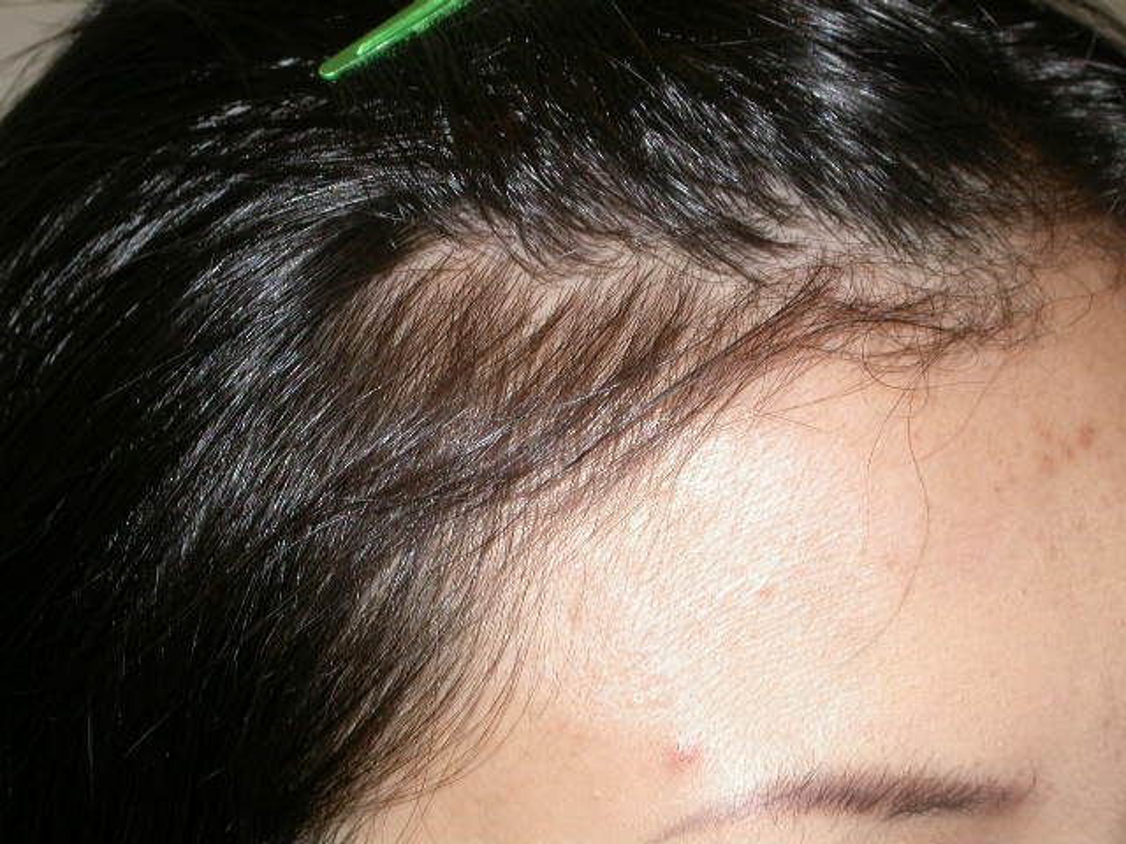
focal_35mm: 154
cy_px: 422
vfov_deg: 9.6
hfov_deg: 12.8
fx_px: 5009
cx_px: 563
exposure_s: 1/60.3
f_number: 5.1
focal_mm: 32
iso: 100
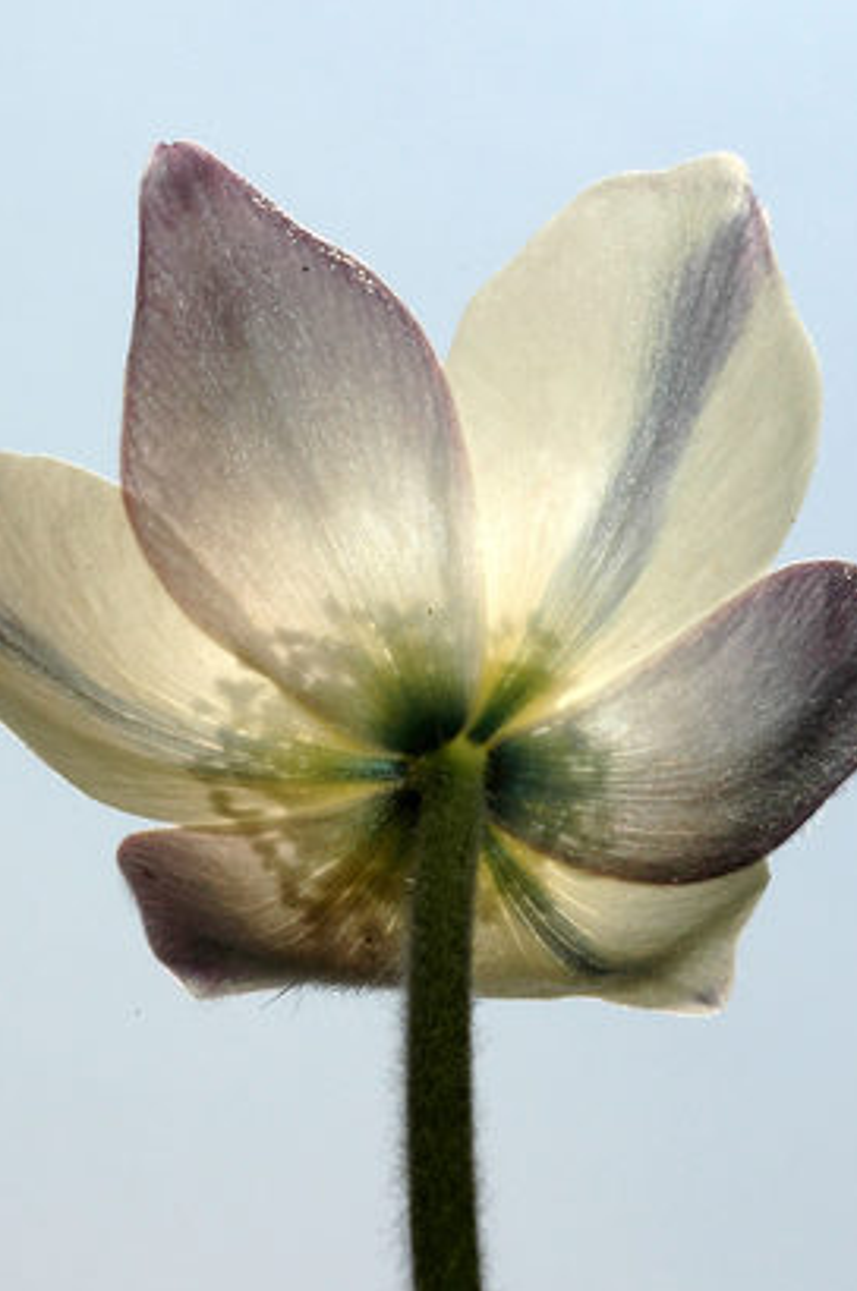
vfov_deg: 17.0
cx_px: 473
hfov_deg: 11.3
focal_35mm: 121
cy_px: 661
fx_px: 4325
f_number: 32
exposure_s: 1/180
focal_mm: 55
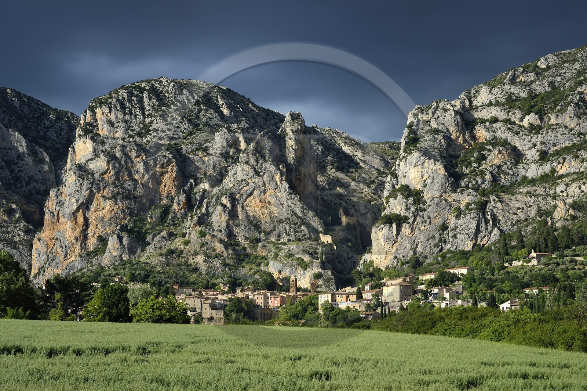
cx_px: 294
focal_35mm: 75
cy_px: 196
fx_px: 1222
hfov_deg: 27.0
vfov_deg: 18.2
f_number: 9
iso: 200
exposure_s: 1/320
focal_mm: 75
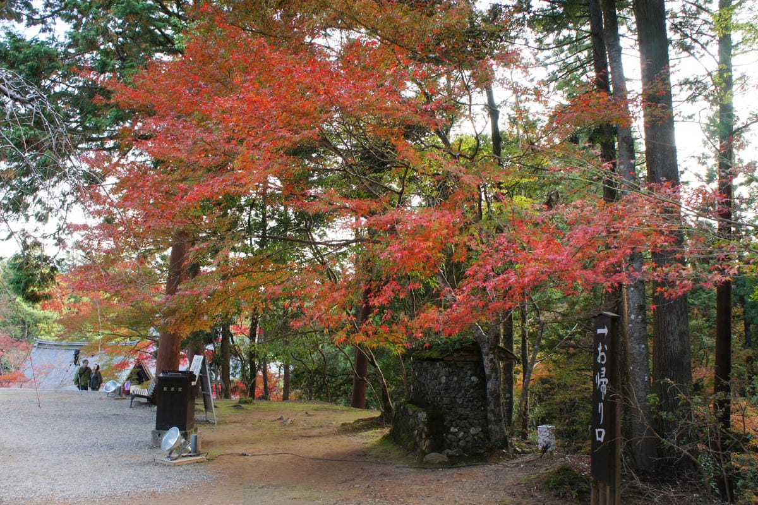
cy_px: 252
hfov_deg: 67.4
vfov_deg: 47.9
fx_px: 568
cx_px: 379
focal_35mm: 27
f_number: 6.3
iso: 800
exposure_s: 1/40
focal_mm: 18
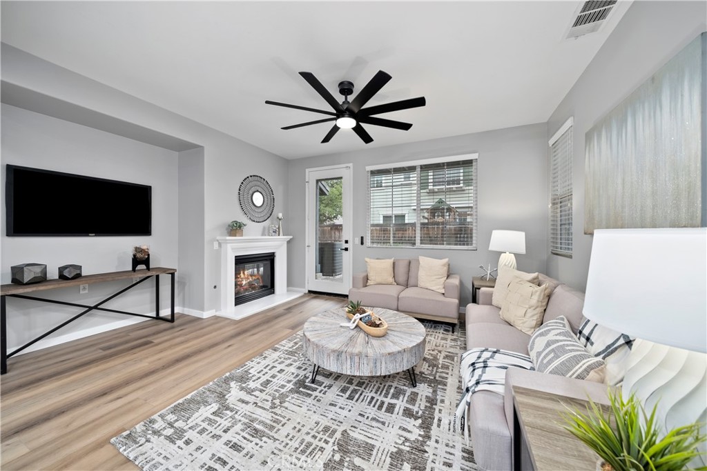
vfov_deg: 90.0
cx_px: 354
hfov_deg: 112.6
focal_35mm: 12
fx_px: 236
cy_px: 236
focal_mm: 12
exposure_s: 1.3
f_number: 6.3
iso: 250
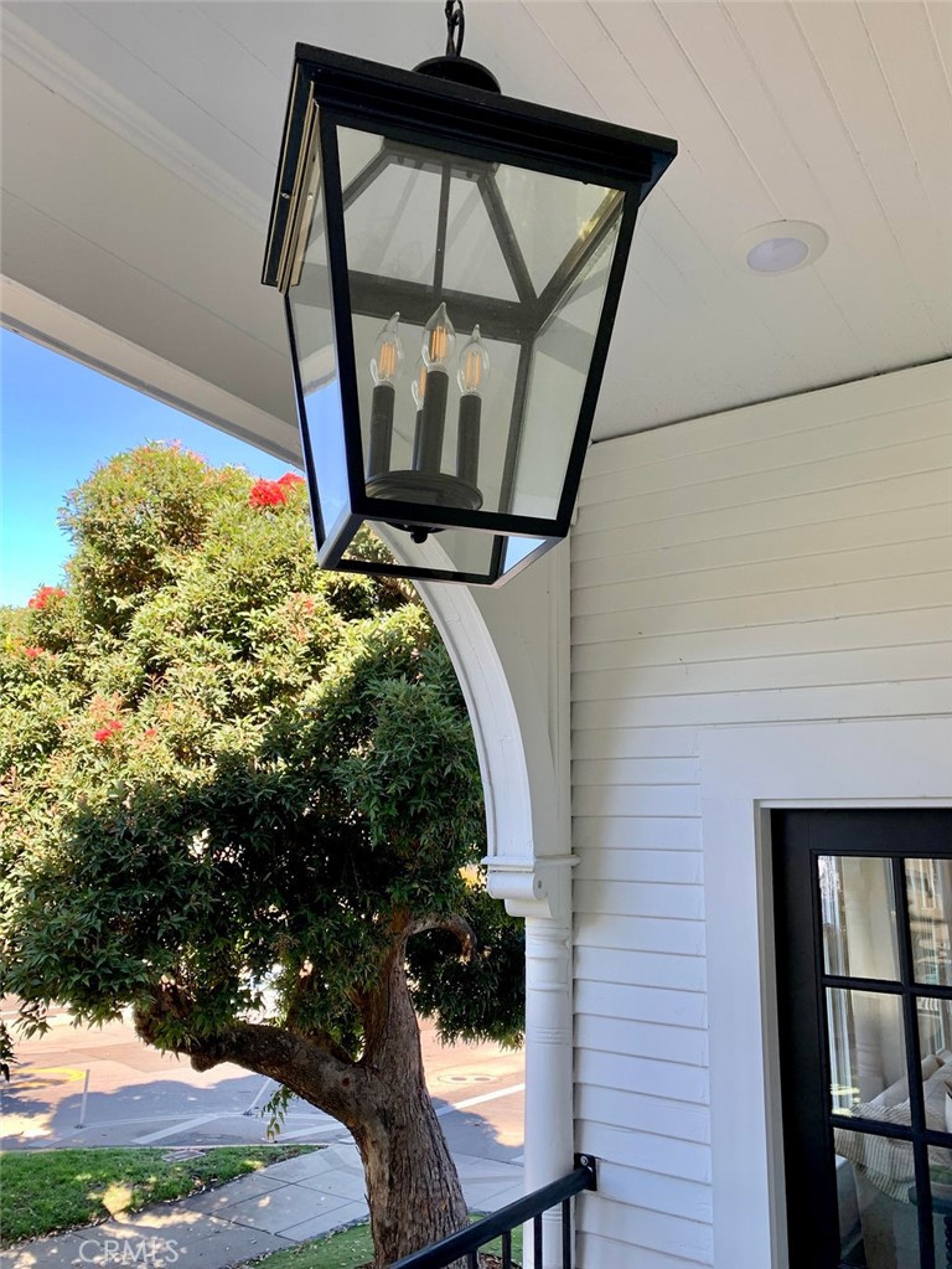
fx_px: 953
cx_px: 476
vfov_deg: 67.3
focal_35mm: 26
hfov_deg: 53.1
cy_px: 634
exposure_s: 1/154
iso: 25
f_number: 1.8
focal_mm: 4.25
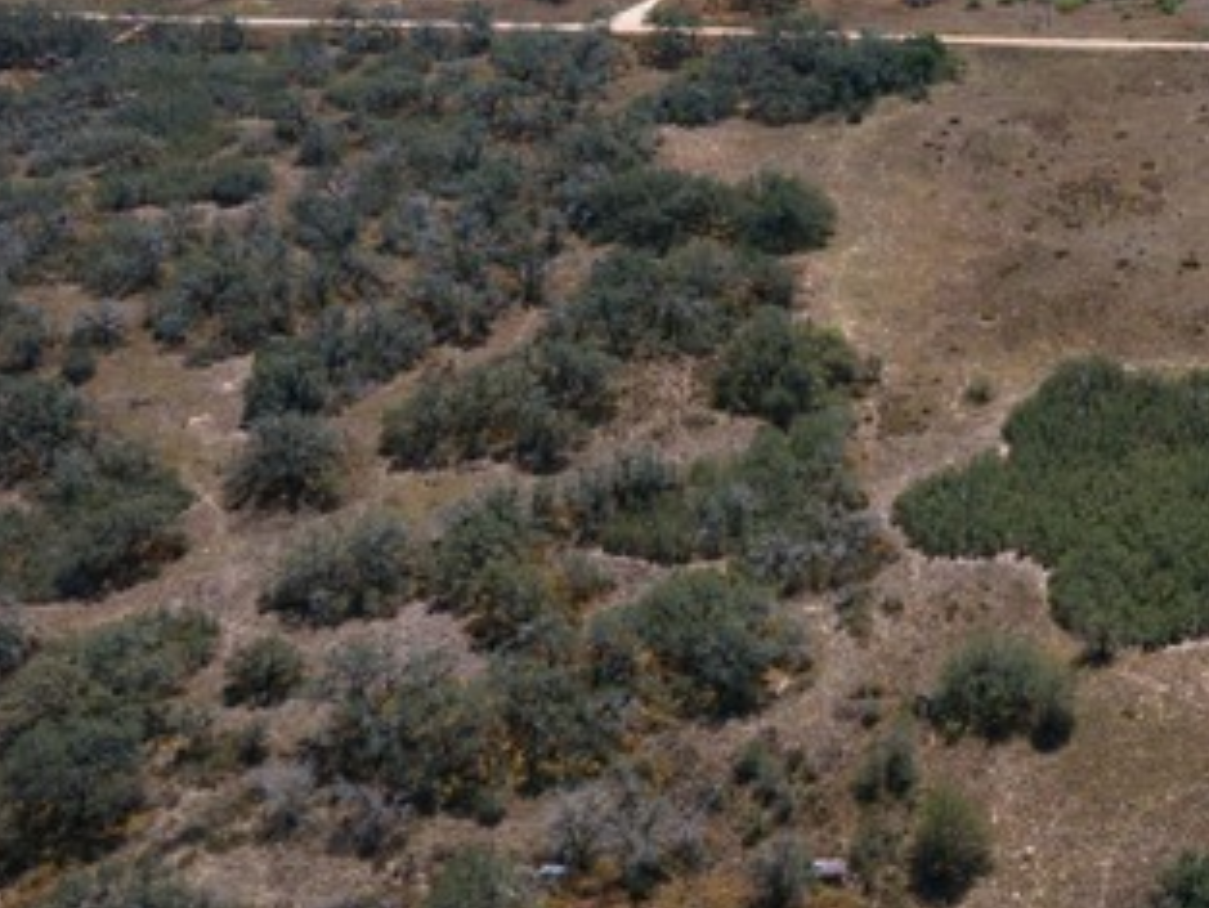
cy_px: 367
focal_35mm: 49
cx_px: 1151
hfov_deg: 35.9
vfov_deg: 29.6
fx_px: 1712
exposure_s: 1/725
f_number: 2.8
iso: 100
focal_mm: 4.5
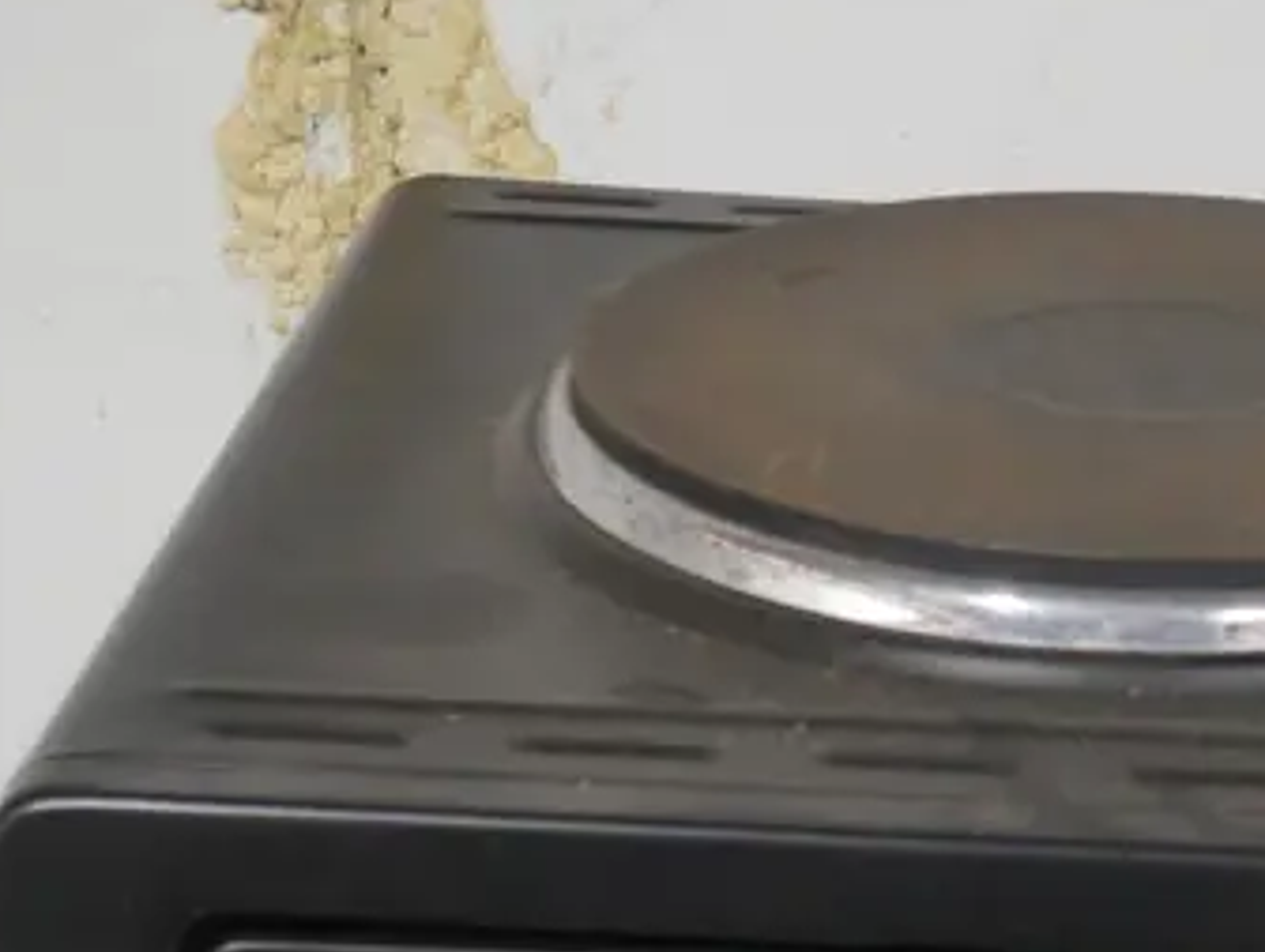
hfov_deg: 13.5
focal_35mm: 140
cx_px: 1751
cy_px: 1274
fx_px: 5123
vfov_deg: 10.4
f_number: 5.1
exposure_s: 1/60
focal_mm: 23
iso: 1600
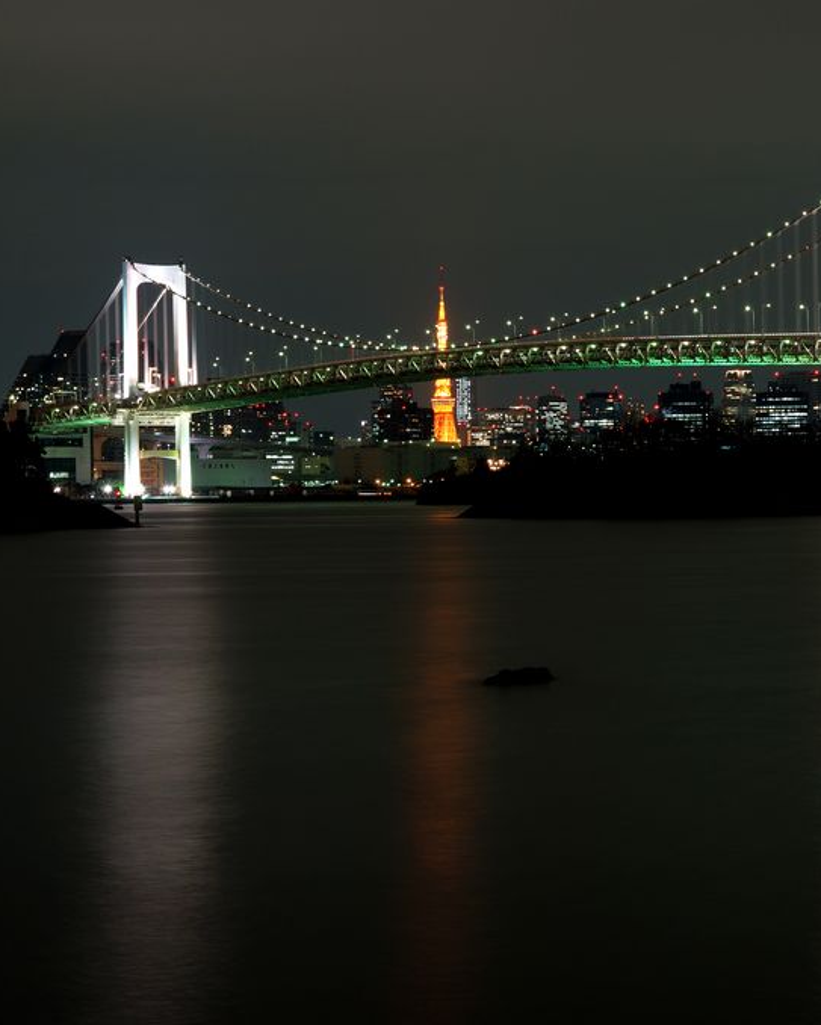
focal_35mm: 85
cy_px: 513
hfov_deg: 17.9
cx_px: 644
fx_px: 2580
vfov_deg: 22.5
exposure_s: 15
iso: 200
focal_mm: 40
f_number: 11
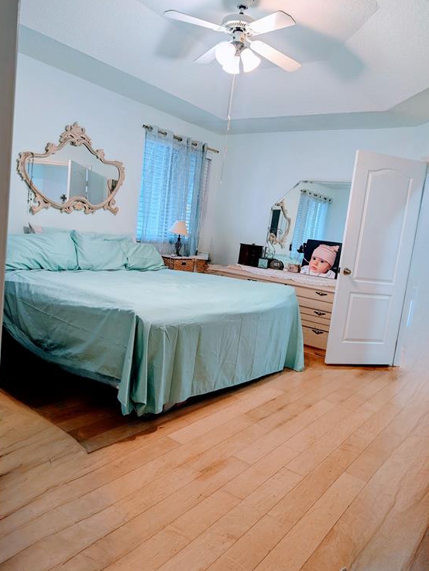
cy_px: 277
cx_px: 216
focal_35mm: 25
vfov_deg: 69.4
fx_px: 413
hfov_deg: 54.9
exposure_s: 1/24
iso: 32
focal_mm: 6.9
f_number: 1.68
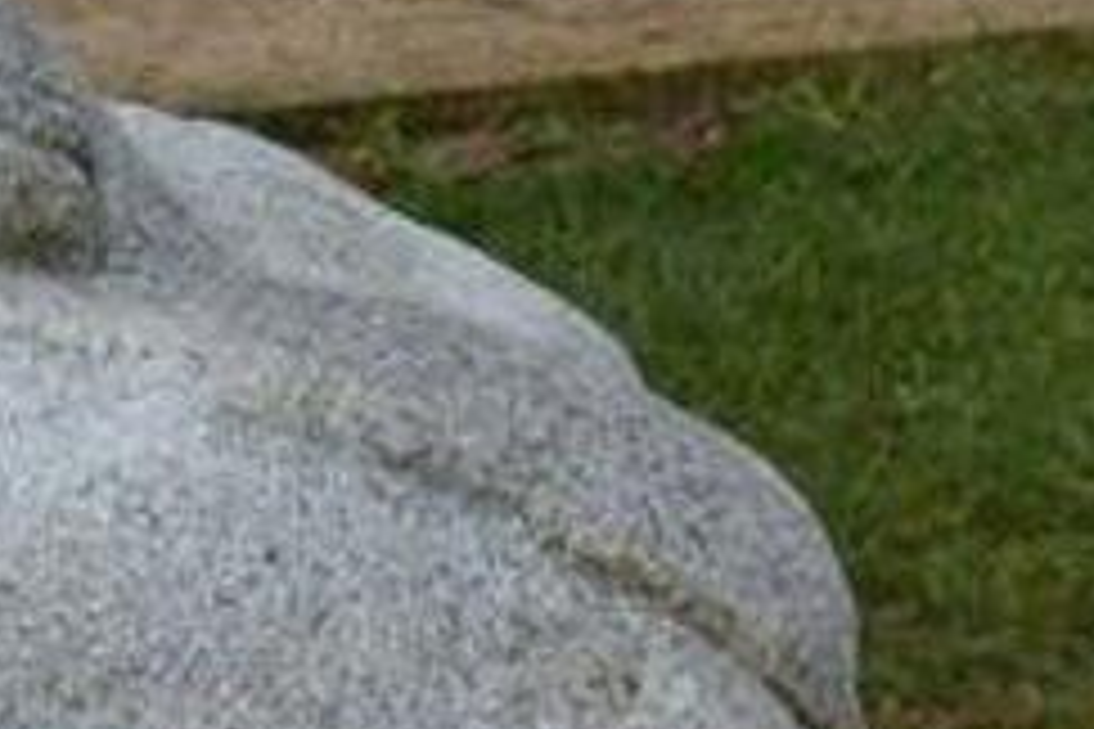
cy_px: -410
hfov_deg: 9.4
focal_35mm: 217
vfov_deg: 6.2
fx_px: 6594
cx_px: 1044
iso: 100
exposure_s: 1/200
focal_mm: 22
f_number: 7.1
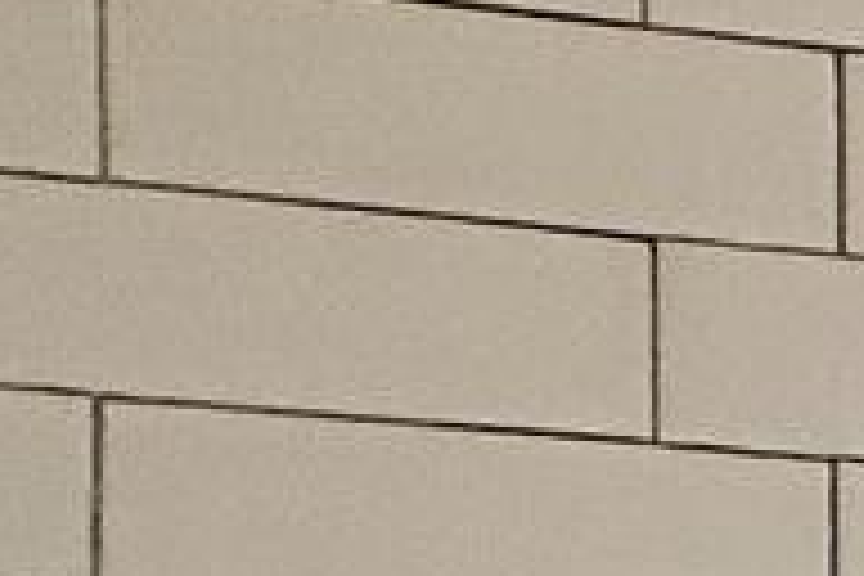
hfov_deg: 9.2
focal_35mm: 109
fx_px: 2616
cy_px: 1660
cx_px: 3128
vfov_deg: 9.9
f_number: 2.2
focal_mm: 2.22
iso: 125
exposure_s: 1/120
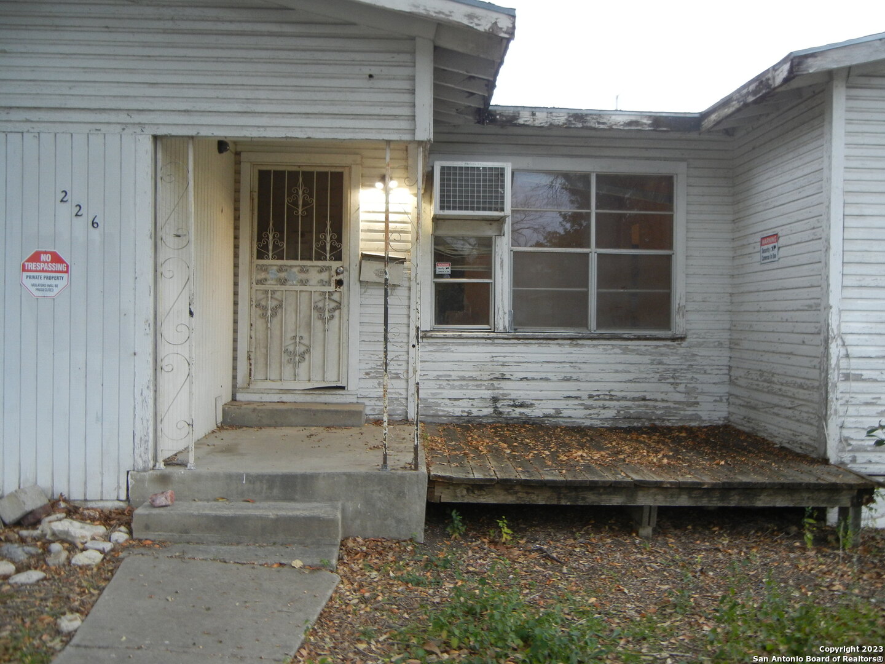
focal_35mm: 34
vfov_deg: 41.8
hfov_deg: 54.0
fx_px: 869
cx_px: 442
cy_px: 332
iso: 242
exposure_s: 1/30
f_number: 3.6
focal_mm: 6.2
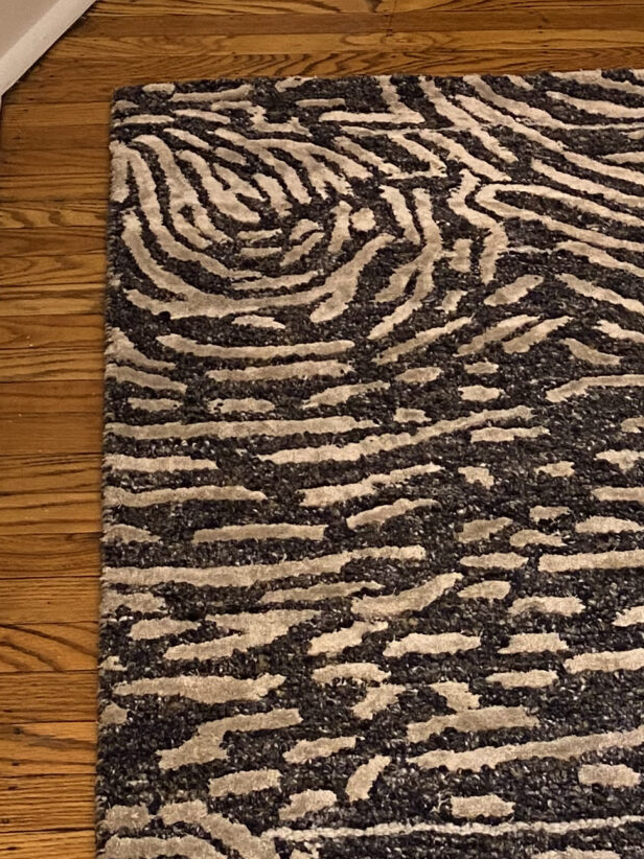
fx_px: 2010
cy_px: -59
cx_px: 300
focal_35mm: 81
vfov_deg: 22.9
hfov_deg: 18.2
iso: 160
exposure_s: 1/60
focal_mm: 4.25
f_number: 1.8
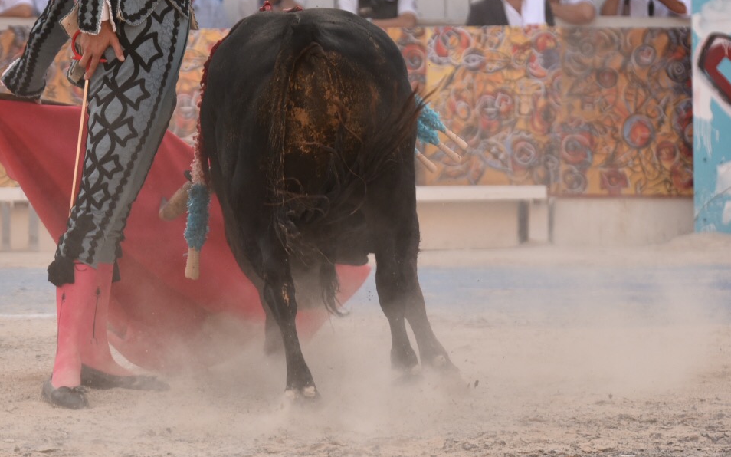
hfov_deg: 7.6
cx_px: 215
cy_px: 145
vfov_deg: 4.7
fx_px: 5518
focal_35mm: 277
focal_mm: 160
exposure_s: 1/800
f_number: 5.6
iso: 640
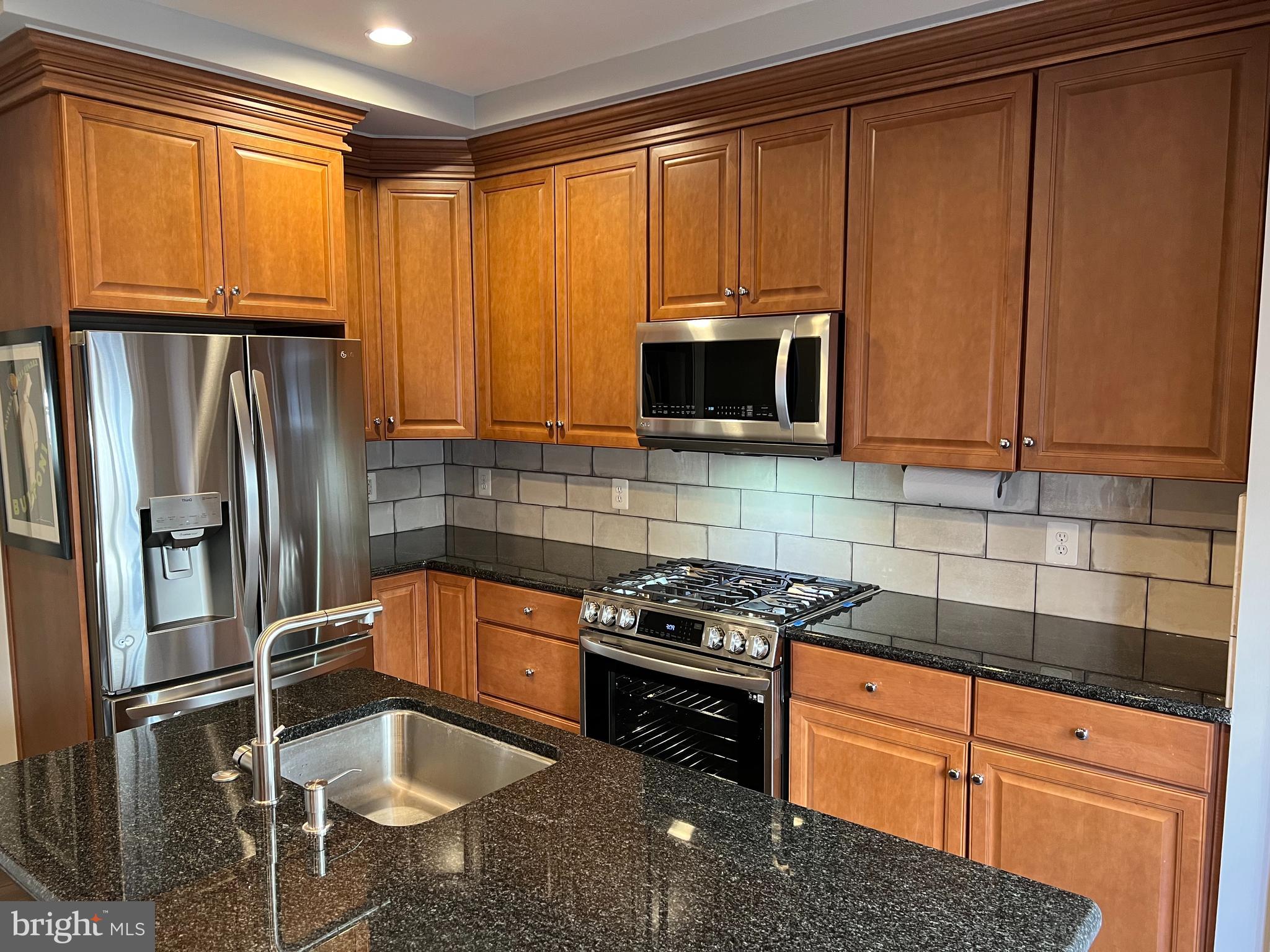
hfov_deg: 67.3
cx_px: 635
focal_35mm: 26
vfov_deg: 53.1
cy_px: 476
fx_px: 954
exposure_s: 1/60
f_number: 1.5
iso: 200
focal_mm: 5.7
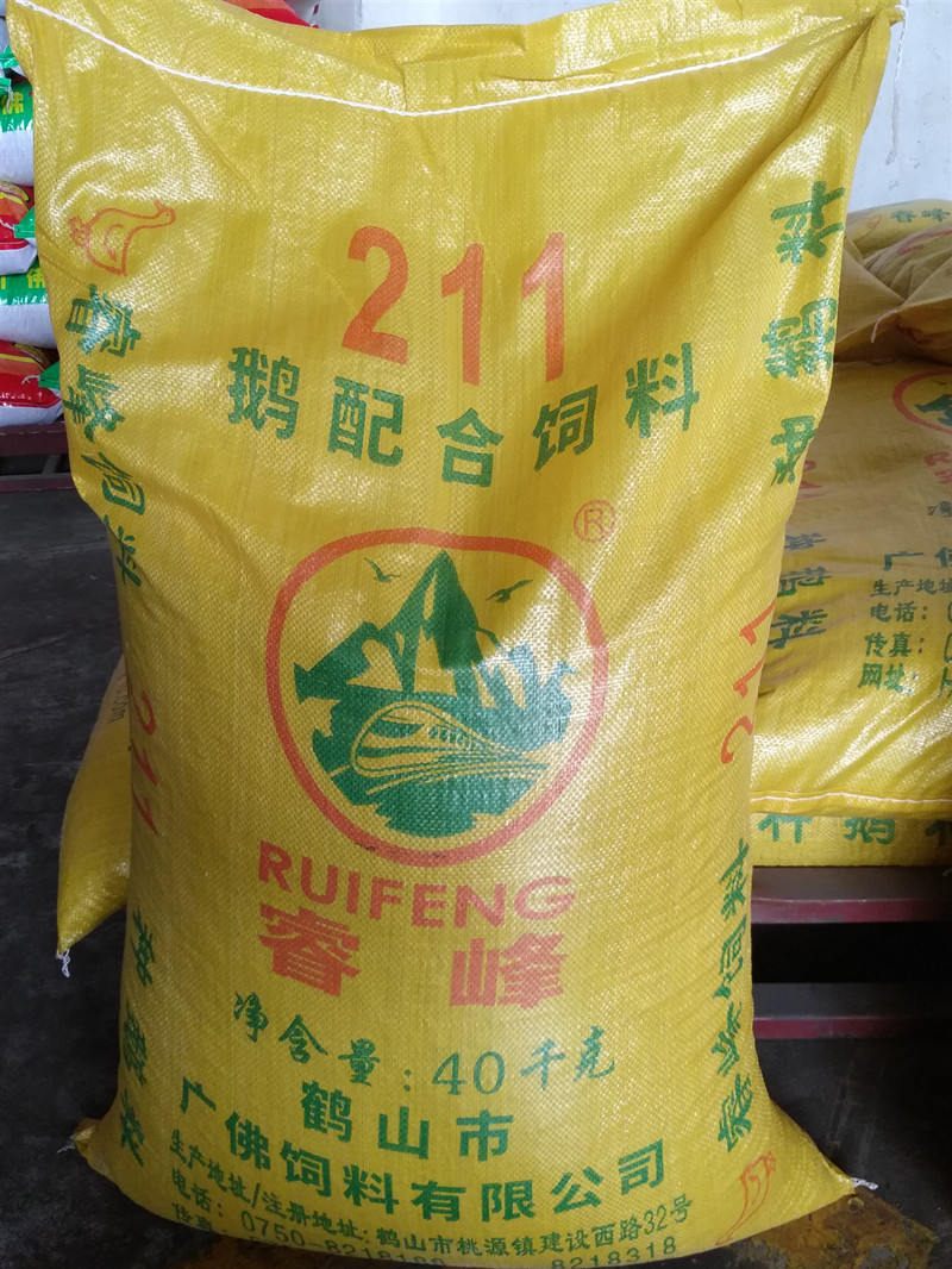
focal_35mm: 27
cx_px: 476
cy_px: 634
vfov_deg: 65.3
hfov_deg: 51.4
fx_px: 990
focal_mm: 3.66
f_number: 2
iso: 250
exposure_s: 1/30
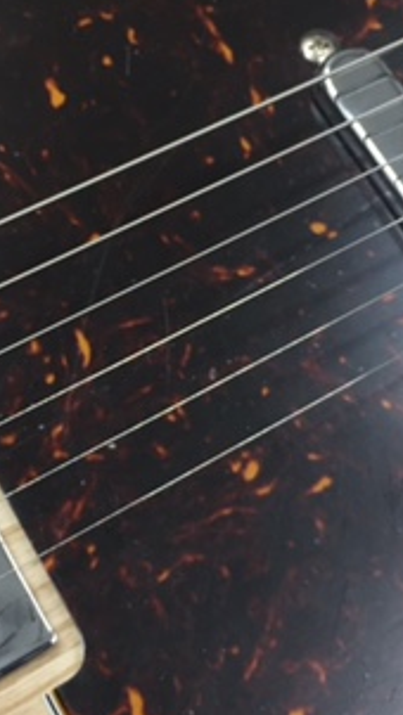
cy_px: 365
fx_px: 1272
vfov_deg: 31.4
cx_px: 137
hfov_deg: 18.0
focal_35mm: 67
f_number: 2.2
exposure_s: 1/30
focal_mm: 4.15
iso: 50
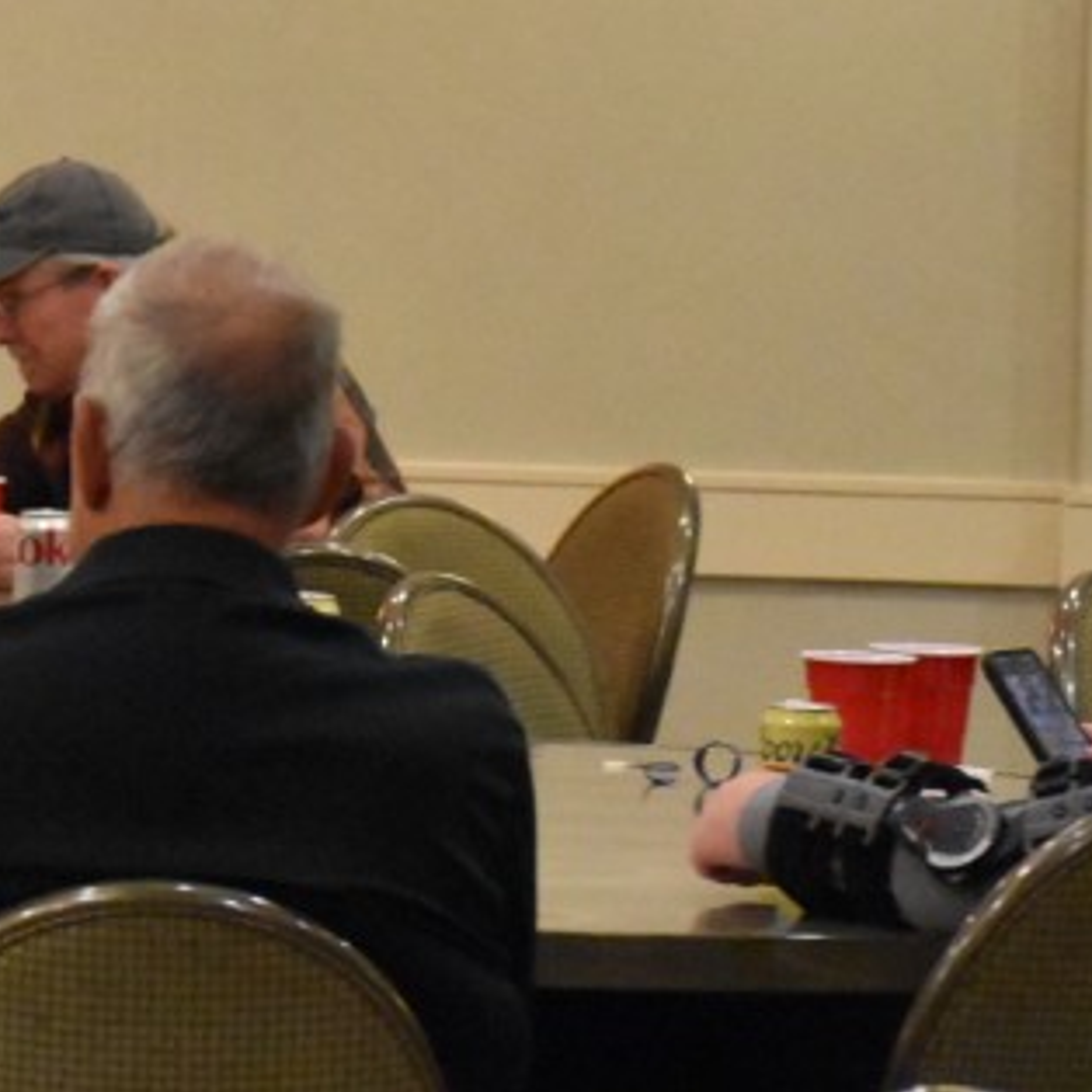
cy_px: 205
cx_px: -355
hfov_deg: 5.6
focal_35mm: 309
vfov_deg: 5.7
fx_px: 11028
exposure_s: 1/125
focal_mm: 66
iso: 8000
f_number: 5.3
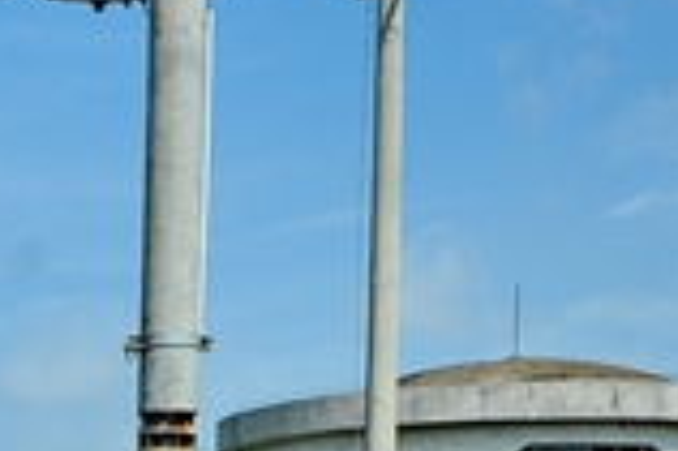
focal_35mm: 137
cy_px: 911
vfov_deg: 9.3
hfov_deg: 13.3
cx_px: -601
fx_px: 2577
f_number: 7.1
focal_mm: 27
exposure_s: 1/800
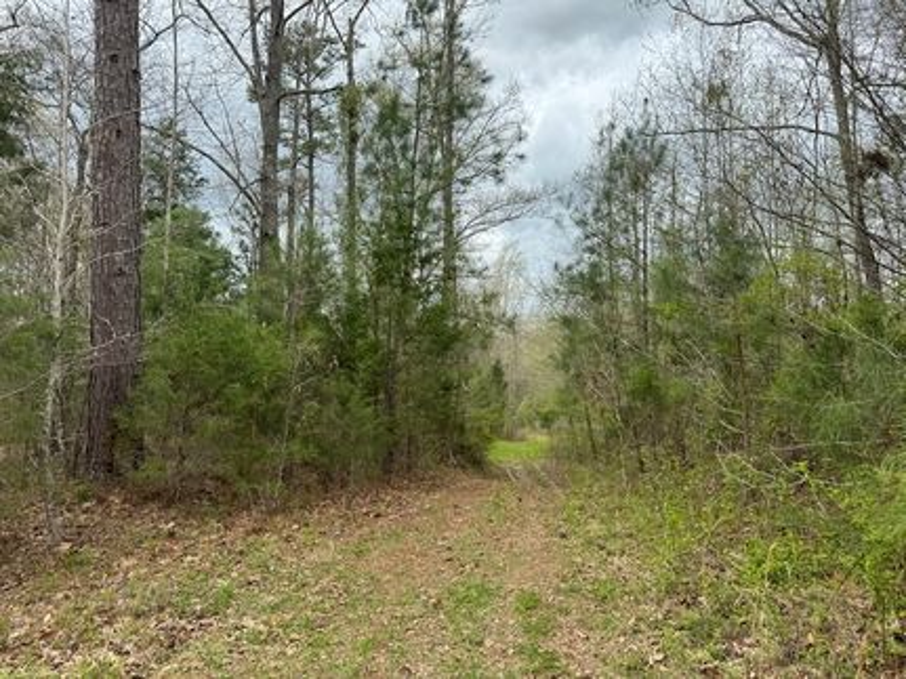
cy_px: 340
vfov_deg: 56.8
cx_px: 453
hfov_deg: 71.6
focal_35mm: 24
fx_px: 628
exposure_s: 1/1395
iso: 80
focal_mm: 6.86
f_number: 1.78
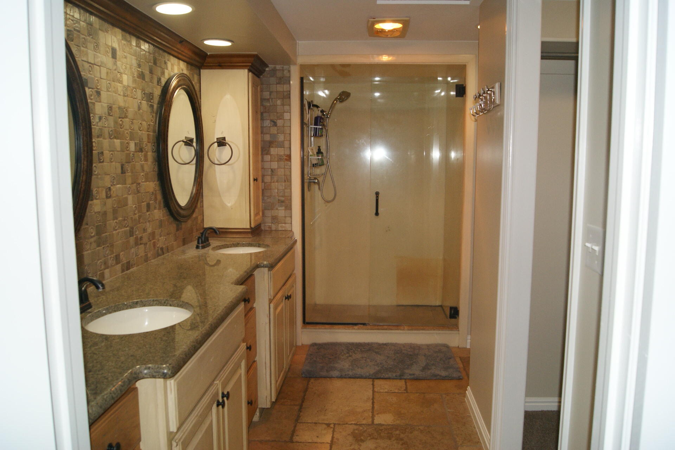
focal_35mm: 27
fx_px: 506
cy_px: 225
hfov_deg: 67.4
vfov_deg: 47.9
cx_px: 338
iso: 400
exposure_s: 1/60
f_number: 5.6
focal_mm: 18
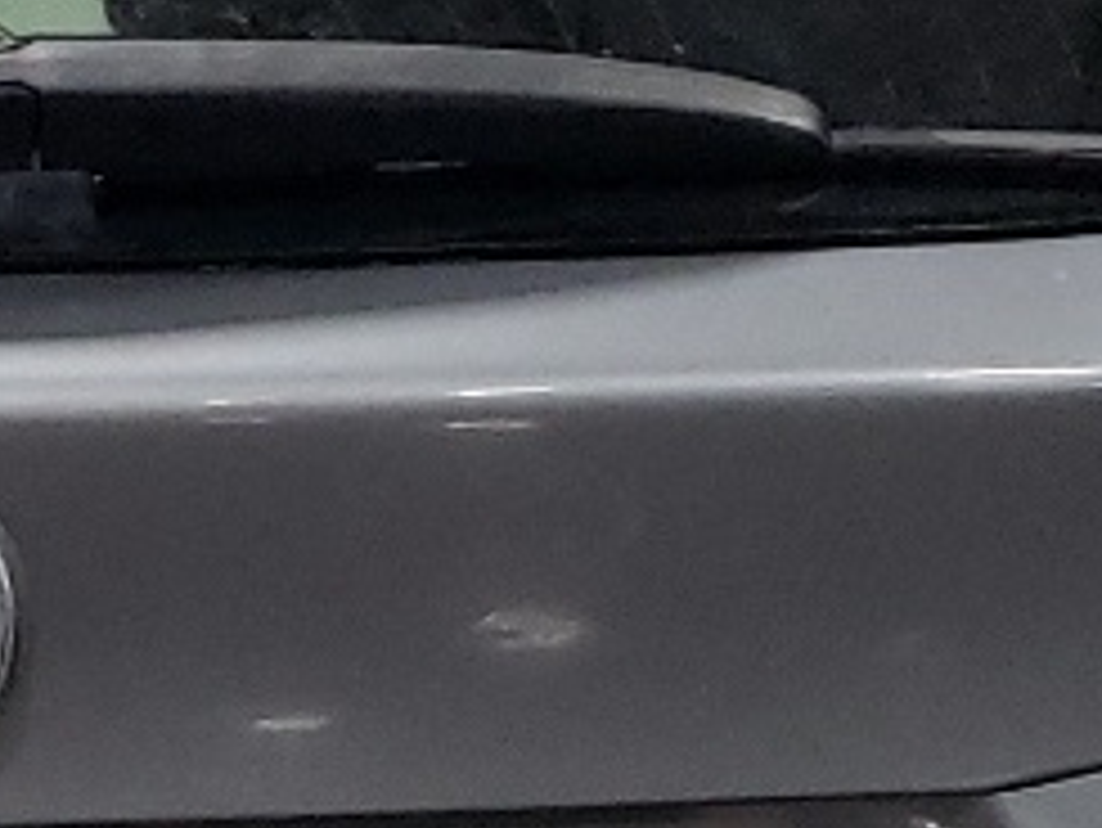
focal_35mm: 170
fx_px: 5415
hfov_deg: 11.4
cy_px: 1134
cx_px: -157
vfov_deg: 8.6
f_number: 1.5
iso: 161
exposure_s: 1/60.2
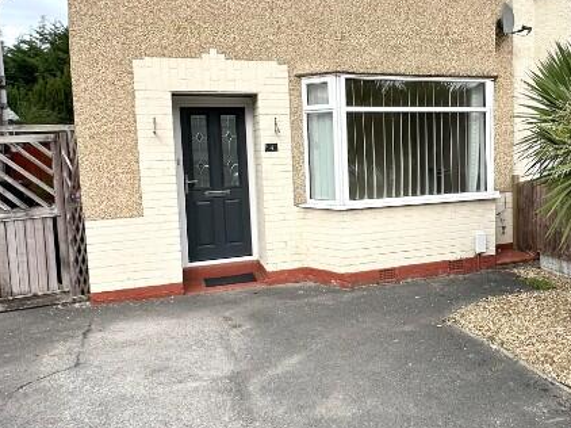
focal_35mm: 34
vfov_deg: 41.7
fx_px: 561
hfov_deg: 51.7
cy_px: 187
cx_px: 426
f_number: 2.2
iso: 40
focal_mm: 2.22
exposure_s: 1/1014
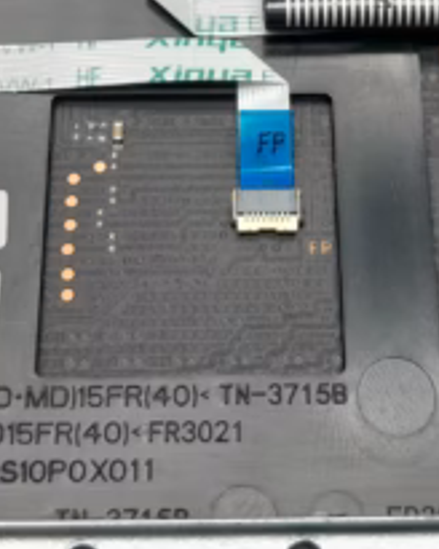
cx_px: 252
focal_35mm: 77
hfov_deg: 19.9
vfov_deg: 24.3
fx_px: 1251
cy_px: 96
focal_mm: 4
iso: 40
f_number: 1.8
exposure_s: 1/100
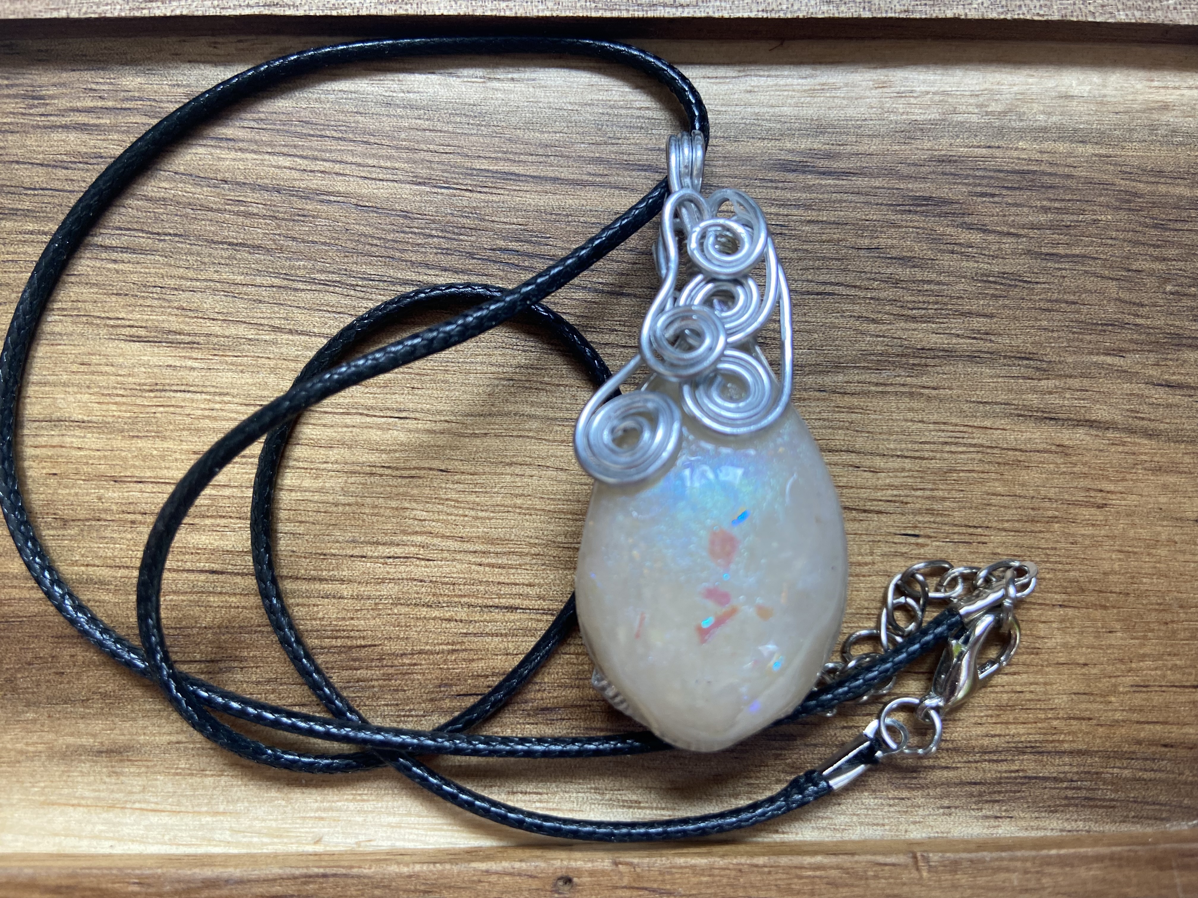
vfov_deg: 53.1
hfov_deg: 67.3
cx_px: 599
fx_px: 900
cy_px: 449
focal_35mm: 26
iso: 100
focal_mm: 4.25
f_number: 1.8
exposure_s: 1/121
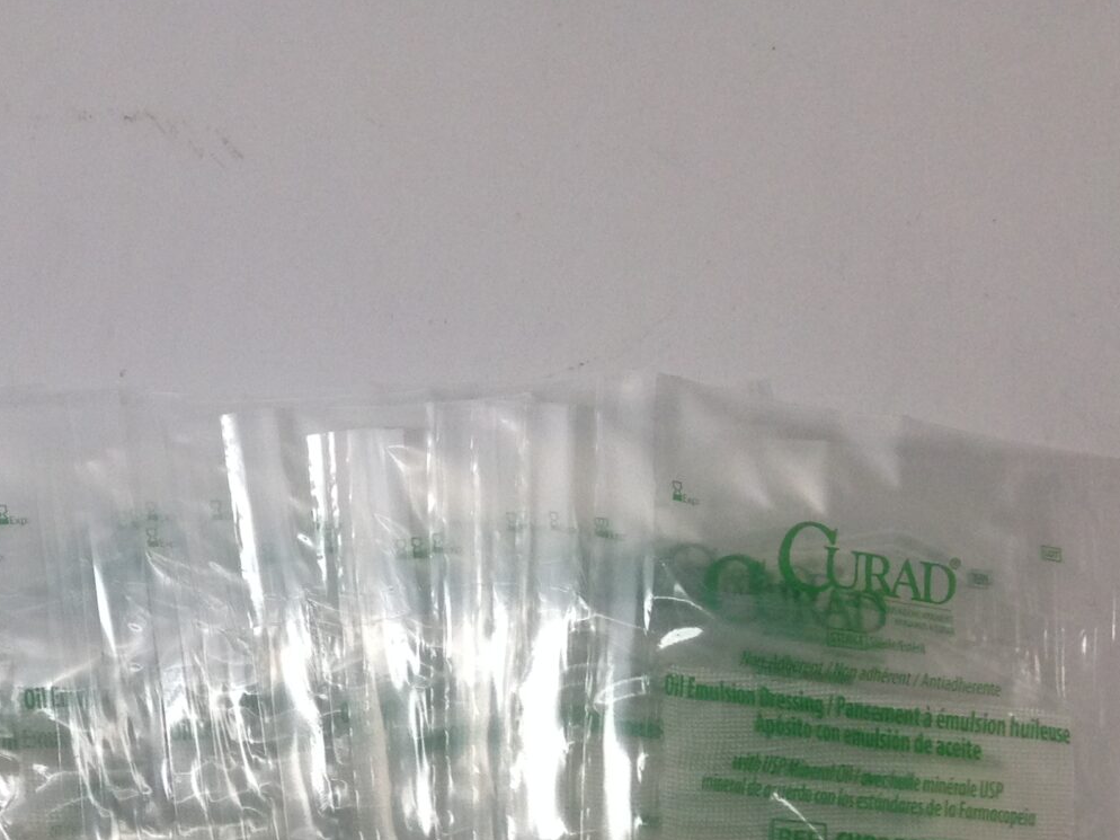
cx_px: 46
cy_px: 863
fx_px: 2200
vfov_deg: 20.8
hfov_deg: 27.2
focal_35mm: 68
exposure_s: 1/120
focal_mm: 4.12
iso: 80
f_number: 2.4
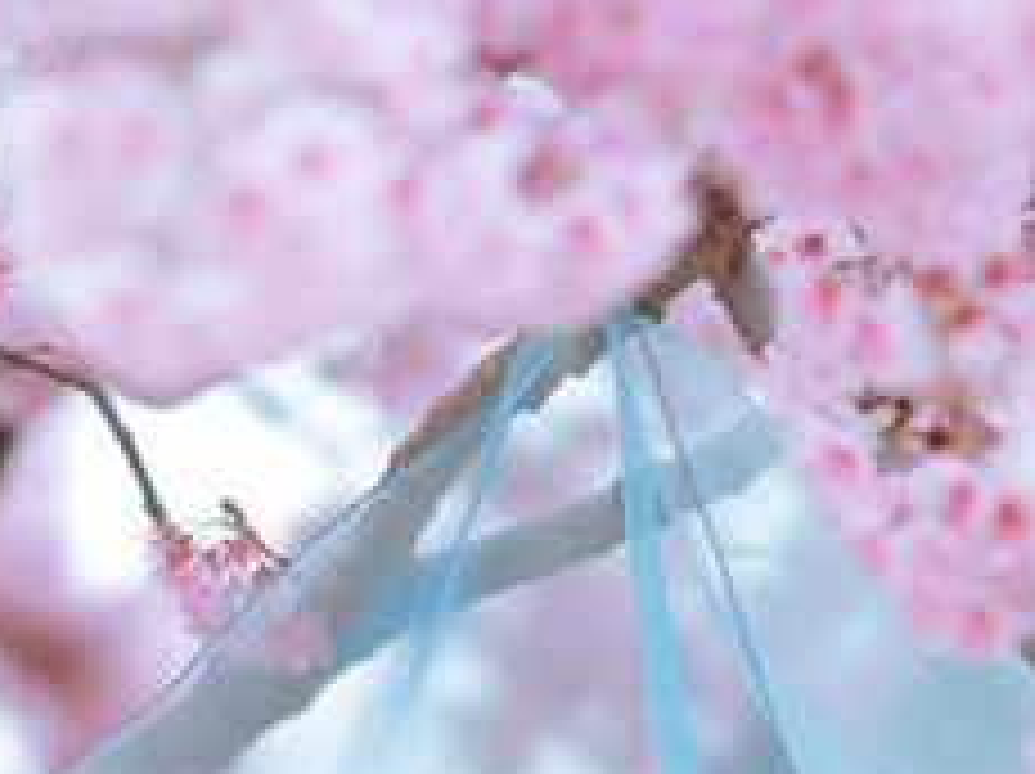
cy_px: 1395
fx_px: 15741
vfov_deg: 2.8
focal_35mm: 527
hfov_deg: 3.8
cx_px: 252
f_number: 2.8
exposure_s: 1/400
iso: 250
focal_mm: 120
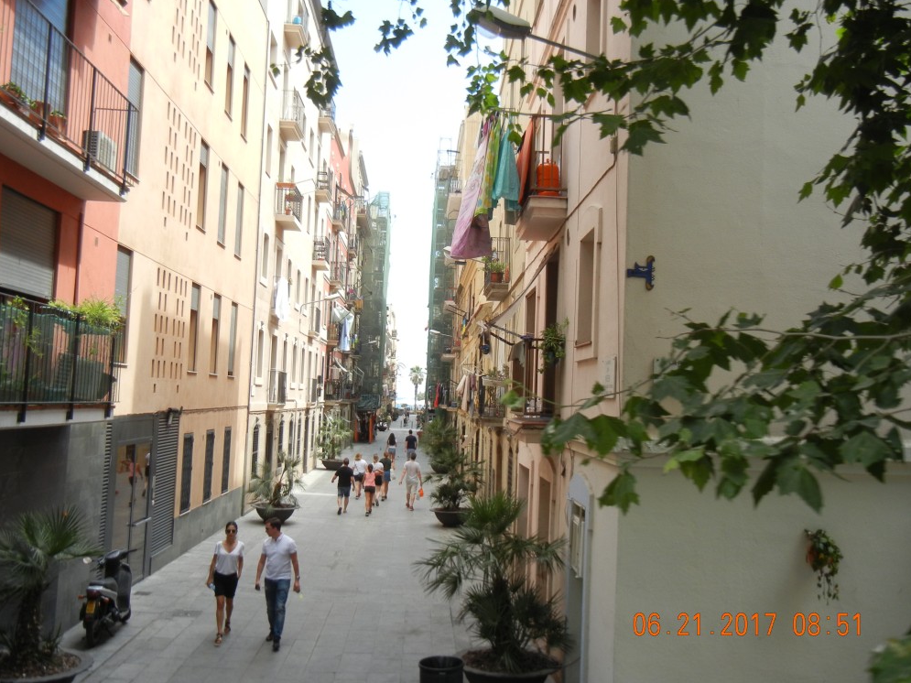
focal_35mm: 35
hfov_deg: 52.6
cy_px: 346
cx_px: 452
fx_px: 921
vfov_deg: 40.7
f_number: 3.6
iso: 160
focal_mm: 6.2
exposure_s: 1/380
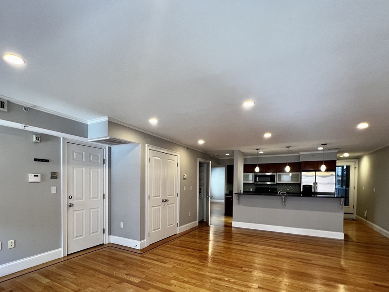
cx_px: 176
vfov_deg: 73.0
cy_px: 189
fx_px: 191
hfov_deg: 90.8
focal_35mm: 17
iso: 160
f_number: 1.8
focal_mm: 1.57
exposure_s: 1/60
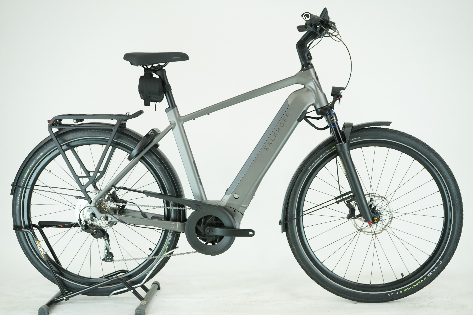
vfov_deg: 24.6
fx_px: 723
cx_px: 236
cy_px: 158
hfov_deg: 36.2
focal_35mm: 55
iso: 1600
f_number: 5.6
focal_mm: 55
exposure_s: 1/200
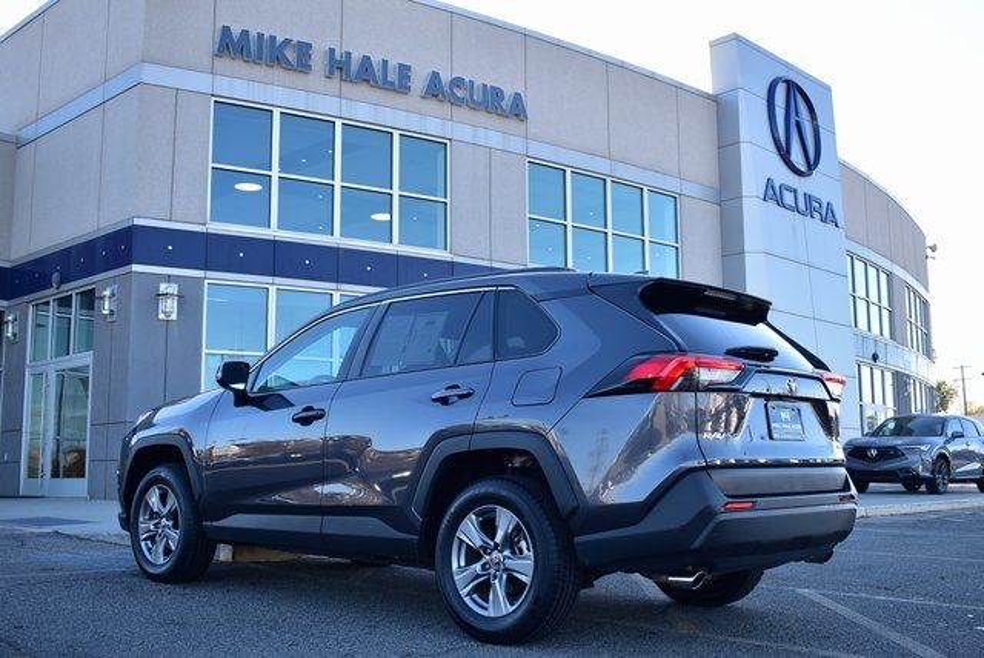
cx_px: 492
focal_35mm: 39
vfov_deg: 34.3
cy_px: 329
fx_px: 1067
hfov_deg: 49.5
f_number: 5.6
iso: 100
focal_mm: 26
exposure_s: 1/125
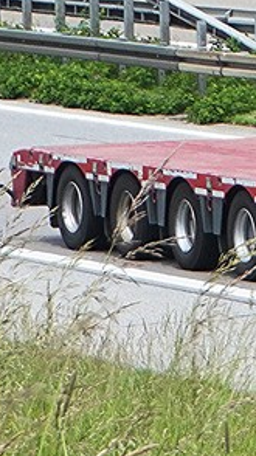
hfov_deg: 5.0
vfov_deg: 9.2
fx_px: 2830
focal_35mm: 234
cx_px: 582
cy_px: 49
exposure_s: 1/1250
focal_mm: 54.7
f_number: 5.6
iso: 640
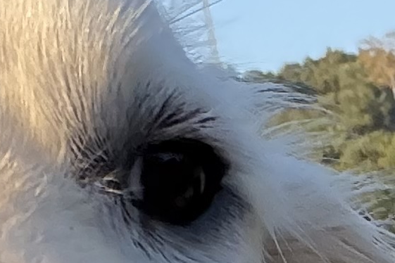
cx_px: -224
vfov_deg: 7.9
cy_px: 316
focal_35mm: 172
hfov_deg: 11.4
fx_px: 1887
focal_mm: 2.69
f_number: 1.9
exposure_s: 1/370
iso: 40
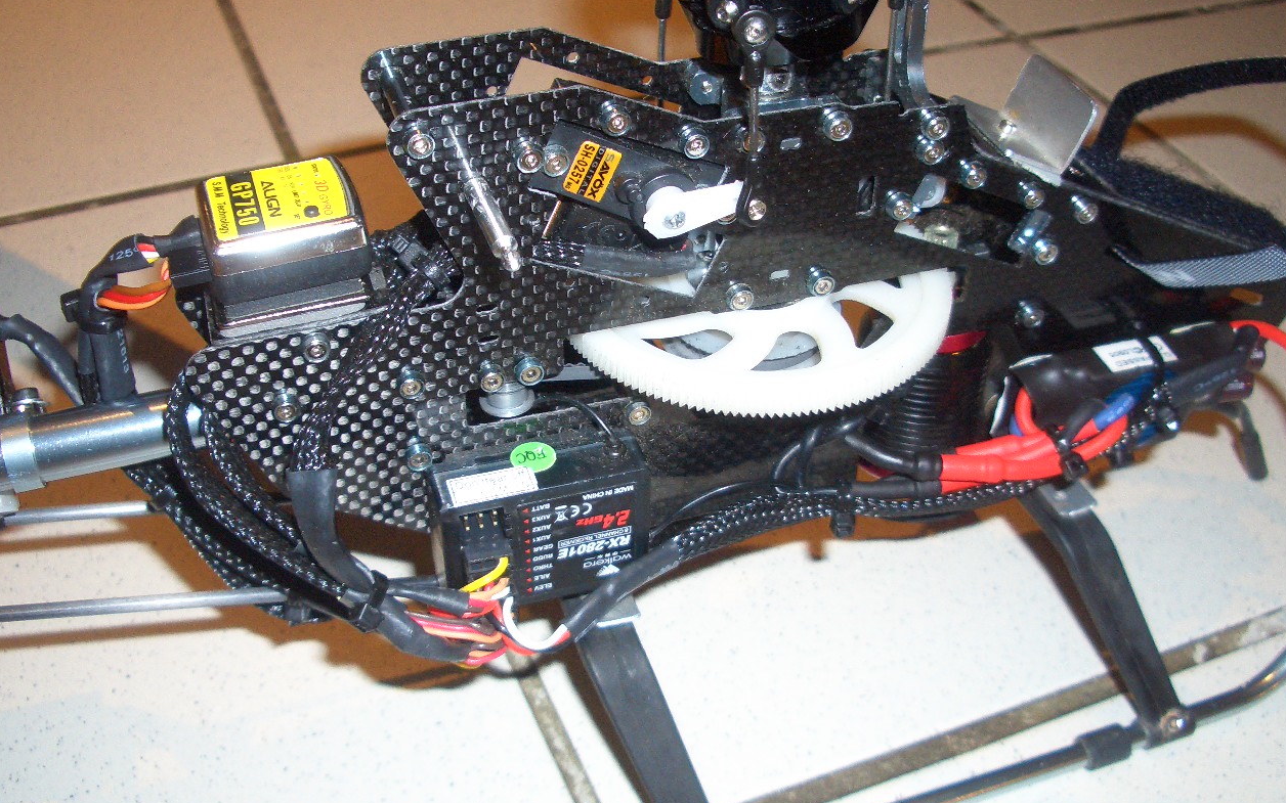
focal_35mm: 67
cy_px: 416
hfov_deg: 30.6
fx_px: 2348
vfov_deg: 19.4
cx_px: 653
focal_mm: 10.2
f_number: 3.5
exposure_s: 1/60
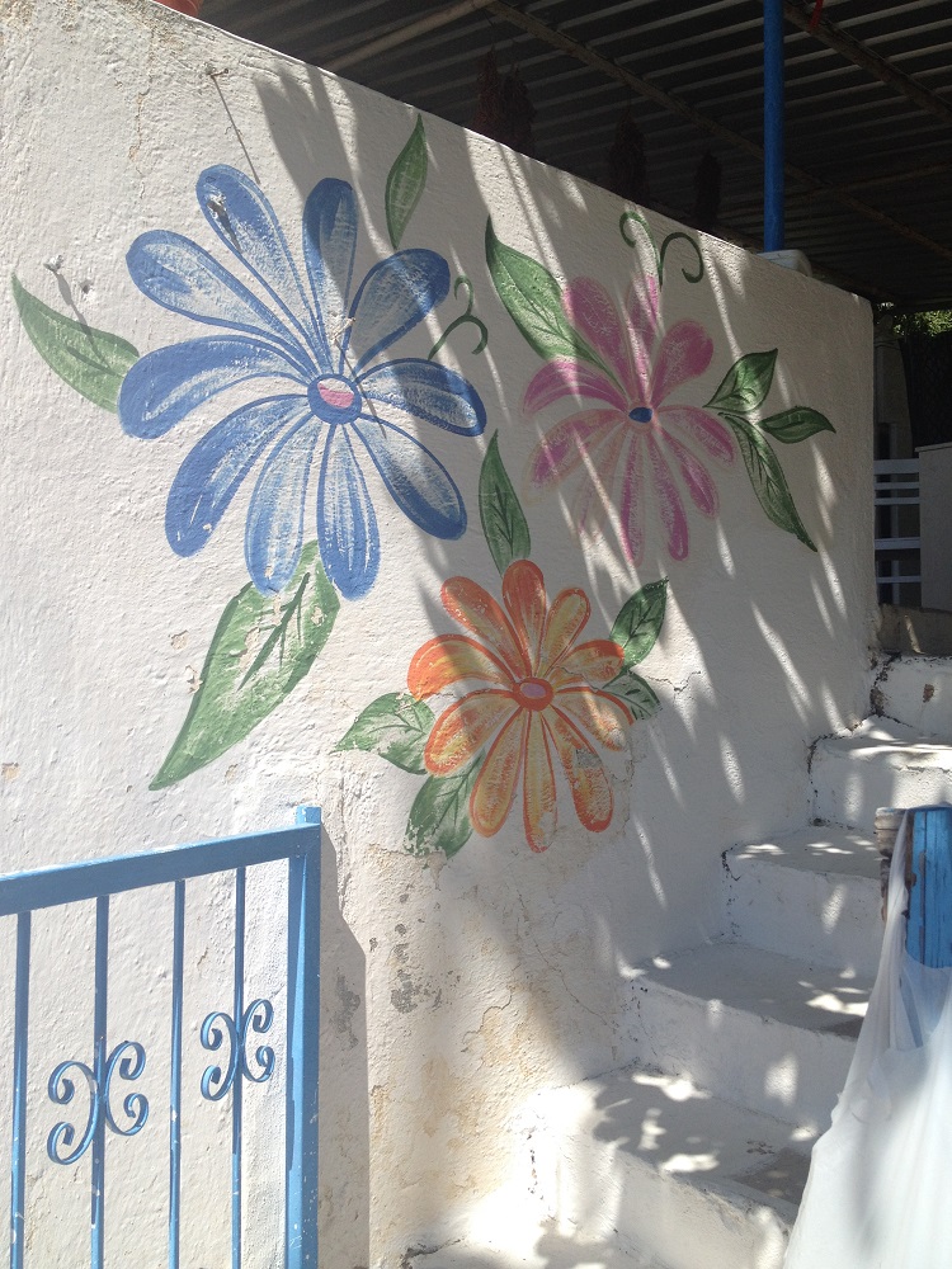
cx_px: 476
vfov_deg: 52.6
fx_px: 1283
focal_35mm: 35
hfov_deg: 40.7
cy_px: 634
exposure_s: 1/1672
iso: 50
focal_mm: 4.28
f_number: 2.4
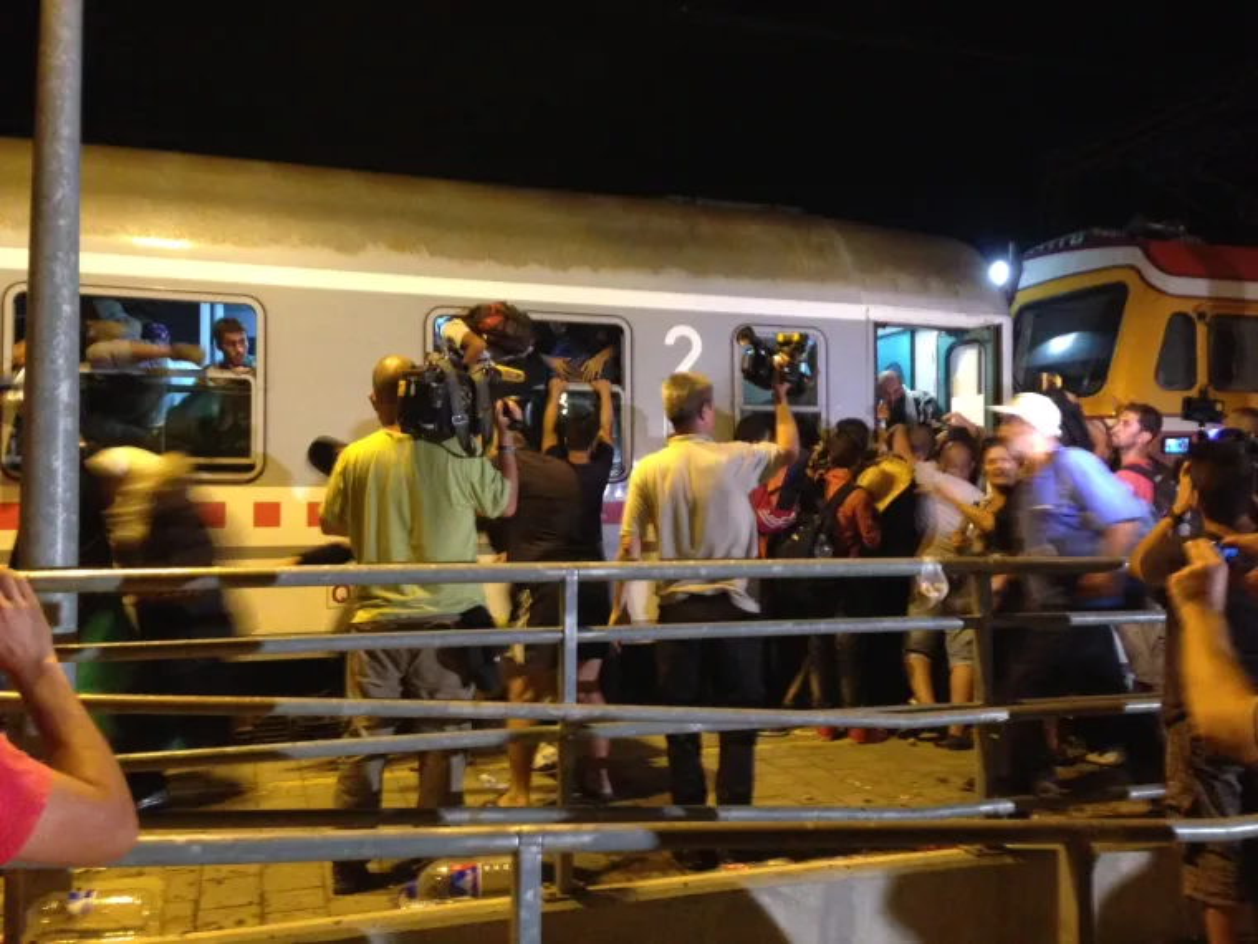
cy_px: 472
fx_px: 1199
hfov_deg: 55.4
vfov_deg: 42.9
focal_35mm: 33
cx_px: 629
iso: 500
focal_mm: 4.12
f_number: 2.4
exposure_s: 1/15
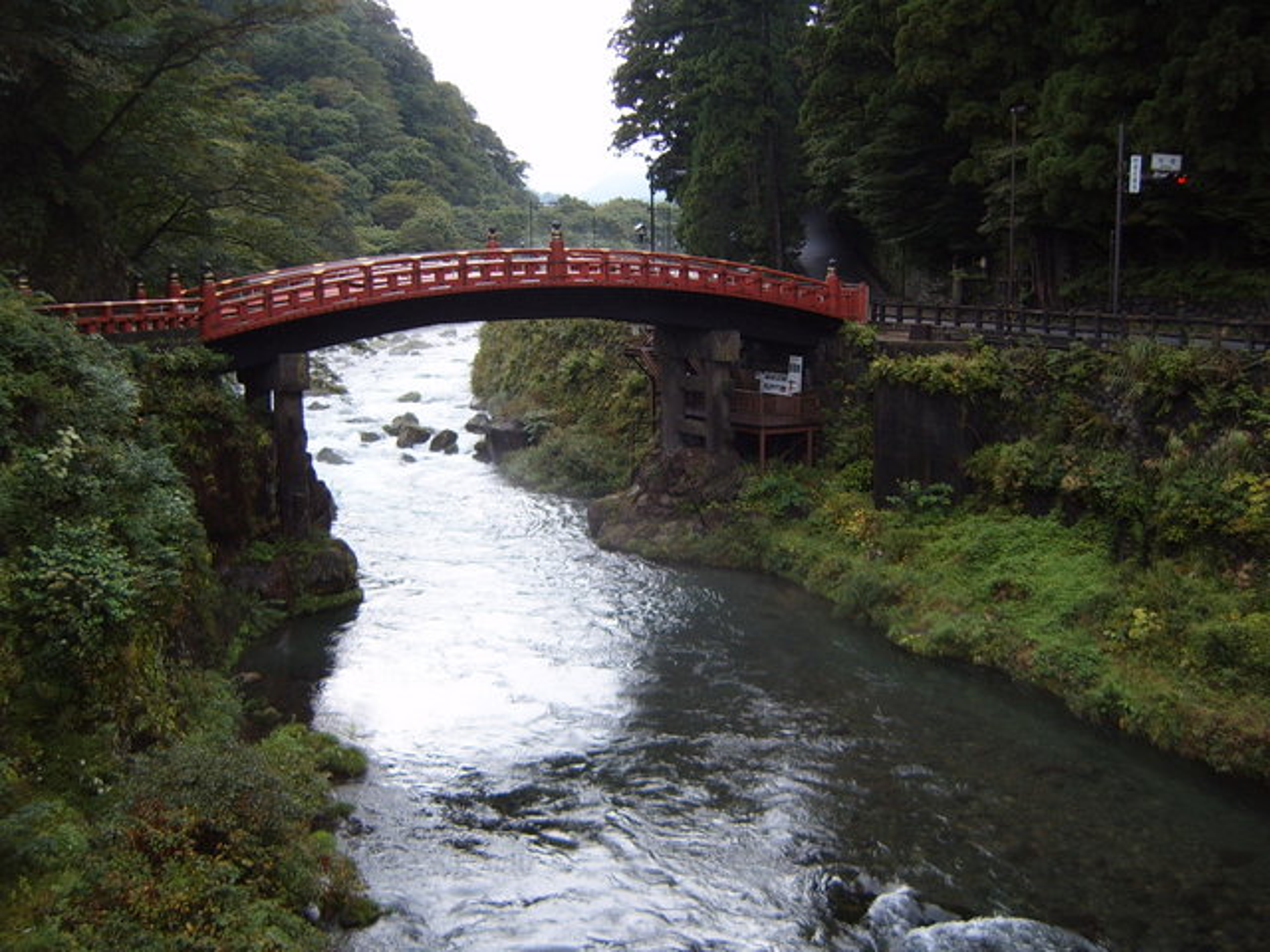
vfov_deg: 38.7
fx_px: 1357
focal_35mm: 37
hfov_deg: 50.1
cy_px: 476
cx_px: 635
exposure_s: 1/90
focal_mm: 6.2
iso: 63
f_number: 2.9
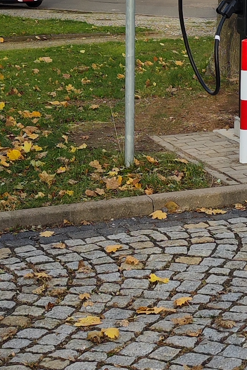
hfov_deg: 13.6
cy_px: 8
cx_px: 199
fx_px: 1029
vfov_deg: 19.9
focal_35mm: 100
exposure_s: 1/1054
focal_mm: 7.01
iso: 200
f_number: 1.69
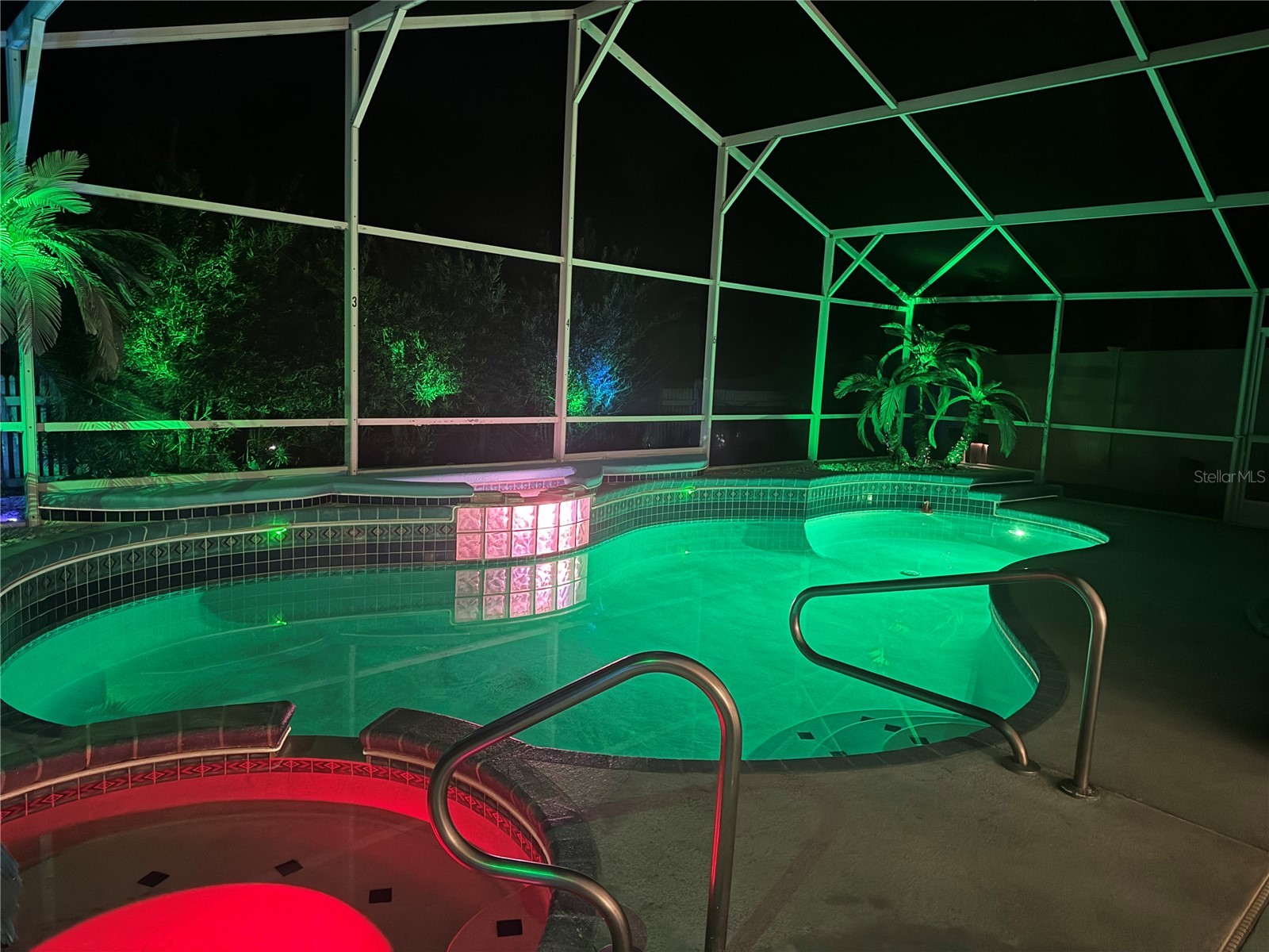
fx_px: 880
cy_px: 476
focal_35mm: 24
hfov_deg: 71.6
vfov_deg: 56.8
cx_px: 634
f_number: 1.78
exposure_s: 1/15
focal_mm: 6.76
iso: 1000
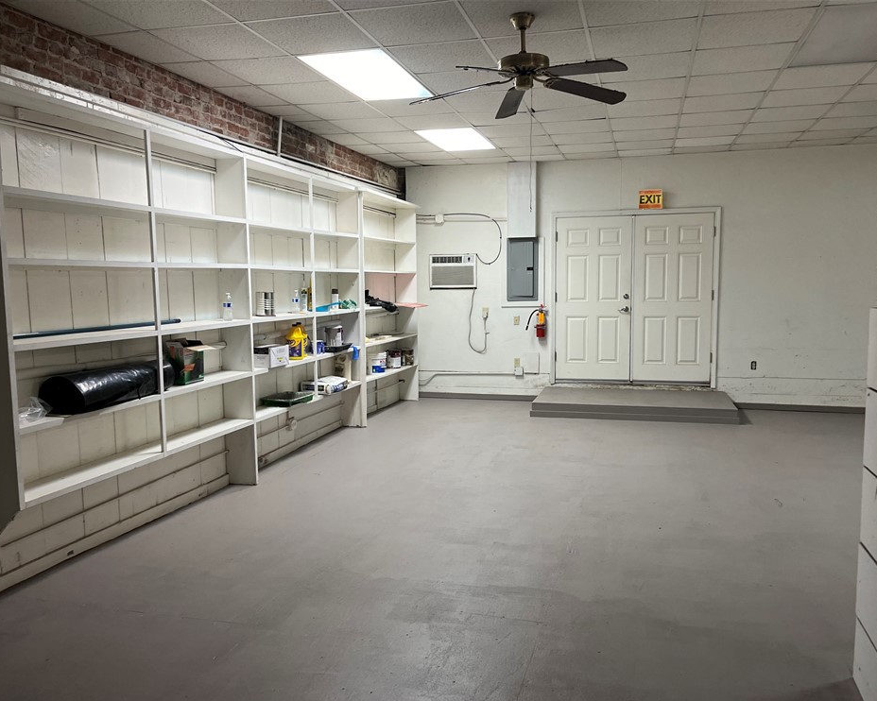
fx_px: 727
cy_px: 362
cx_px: 445
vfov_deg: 51.5
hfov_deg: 62.2
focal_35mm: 28
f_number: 1.6
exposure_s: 1/60
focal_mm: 5.1
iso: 125
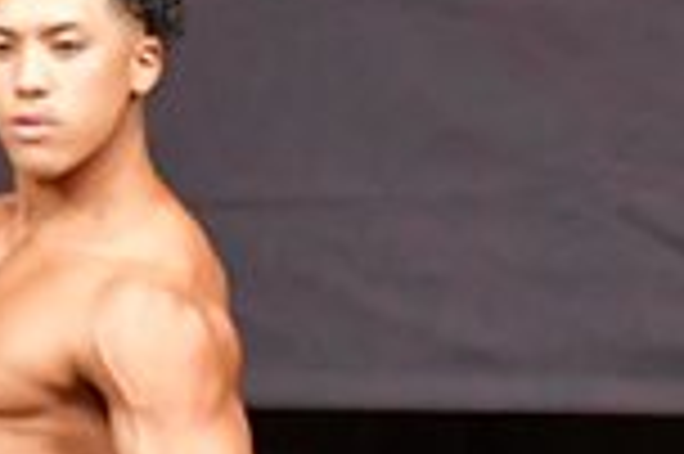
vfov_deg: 1.1
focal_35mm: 1300
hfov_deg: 1.6
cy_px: 733
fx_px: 24673
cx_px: 992
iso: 8000
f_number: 5.6
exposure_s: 1/400
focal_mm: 170
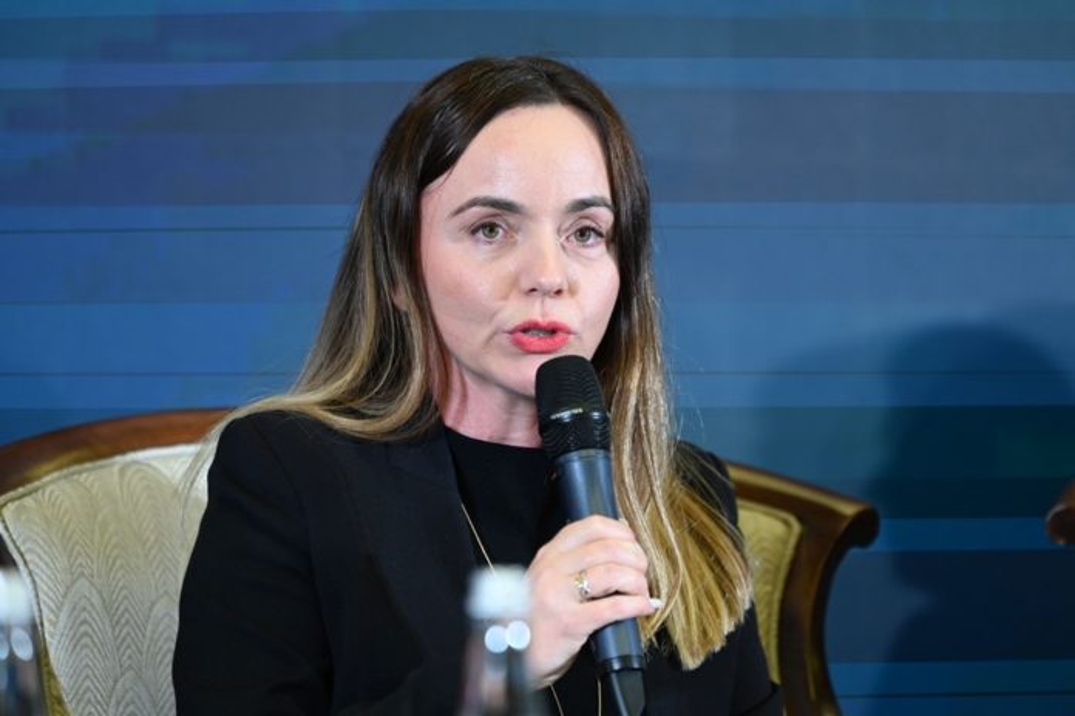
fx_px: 5972
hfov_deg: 10.3
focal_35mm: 200
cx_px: 538
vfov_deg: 6.9
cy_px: 358
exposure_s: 1/160
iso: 1600
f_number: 3.5
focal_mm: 200
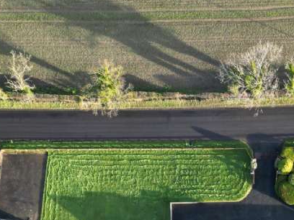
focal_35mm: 53
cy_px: 238
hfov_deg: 35.3
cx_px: 222
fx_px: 450
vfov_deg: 25.6
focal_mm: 6.72
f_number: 1.7
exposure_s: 1/320
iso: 100
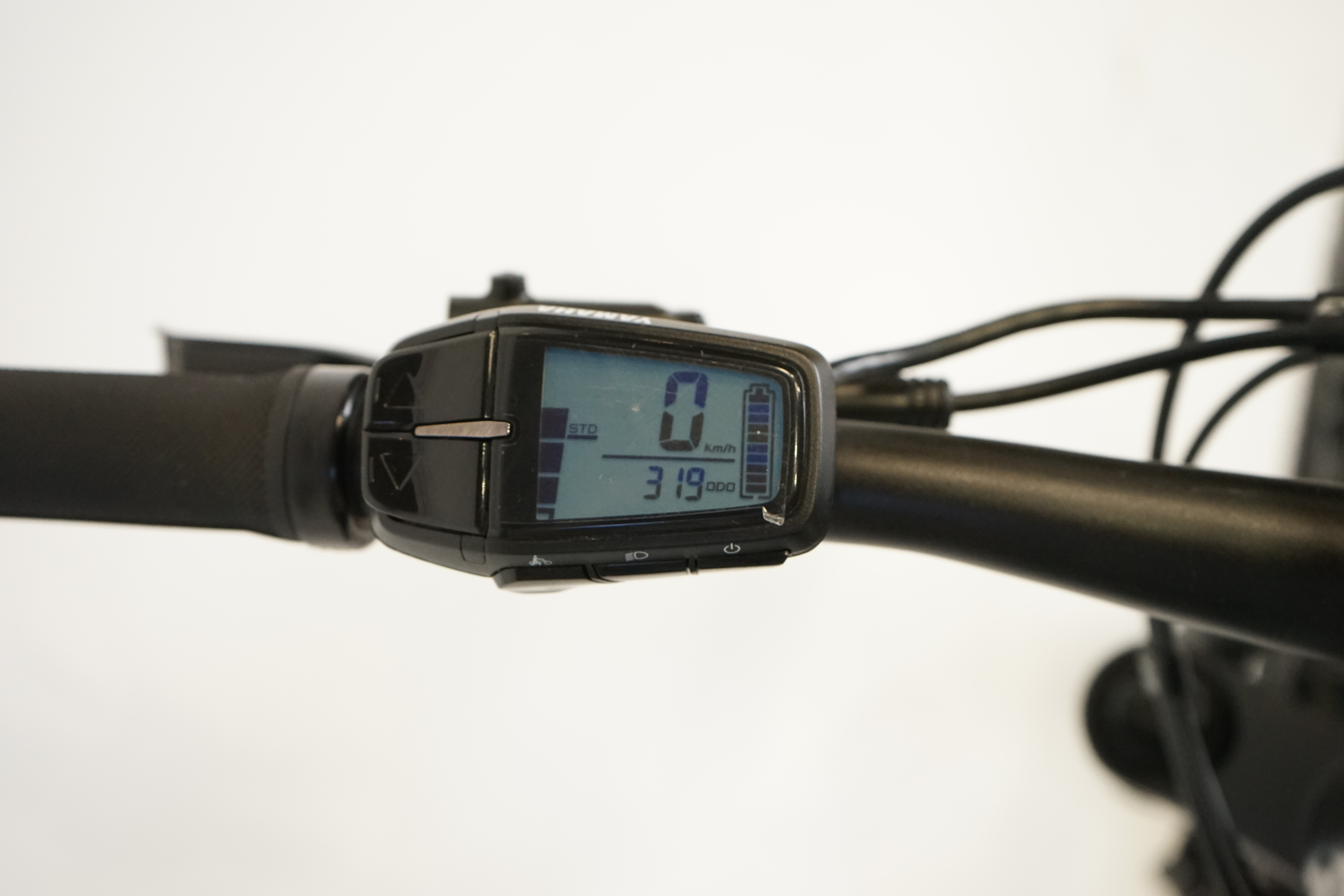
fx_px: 1792
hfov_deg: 41.1
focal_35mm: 48
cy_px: 448
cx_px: 672
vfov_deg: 28.1
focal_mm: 48
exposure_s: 1/200
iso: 3200
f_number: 5.6
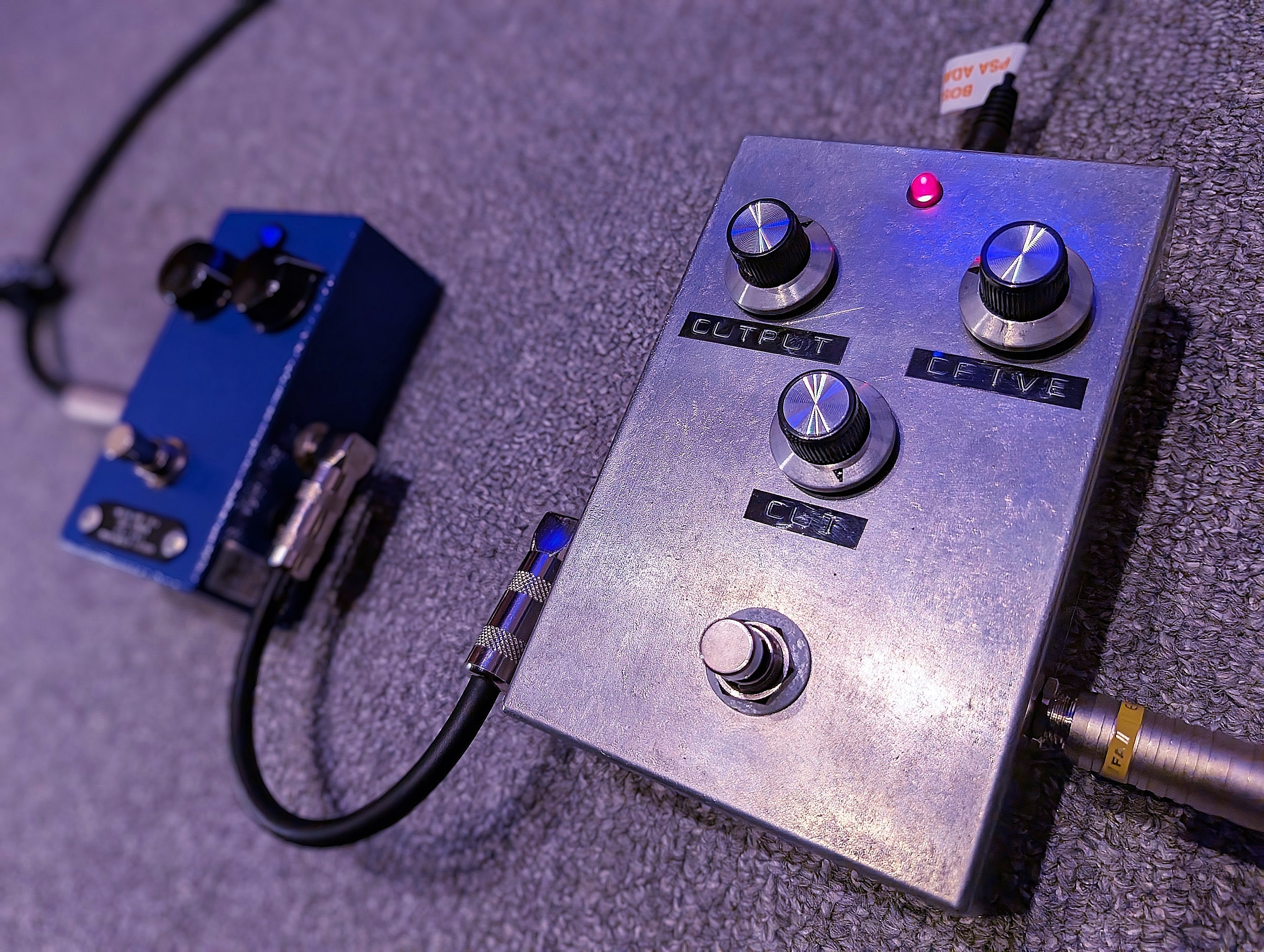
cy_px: 476
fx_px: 878
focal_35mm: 24
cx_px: 632
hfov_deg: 71.5
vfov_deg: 56.9
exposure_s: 1/33.3
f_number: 1.68
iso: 58
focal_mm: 6.9
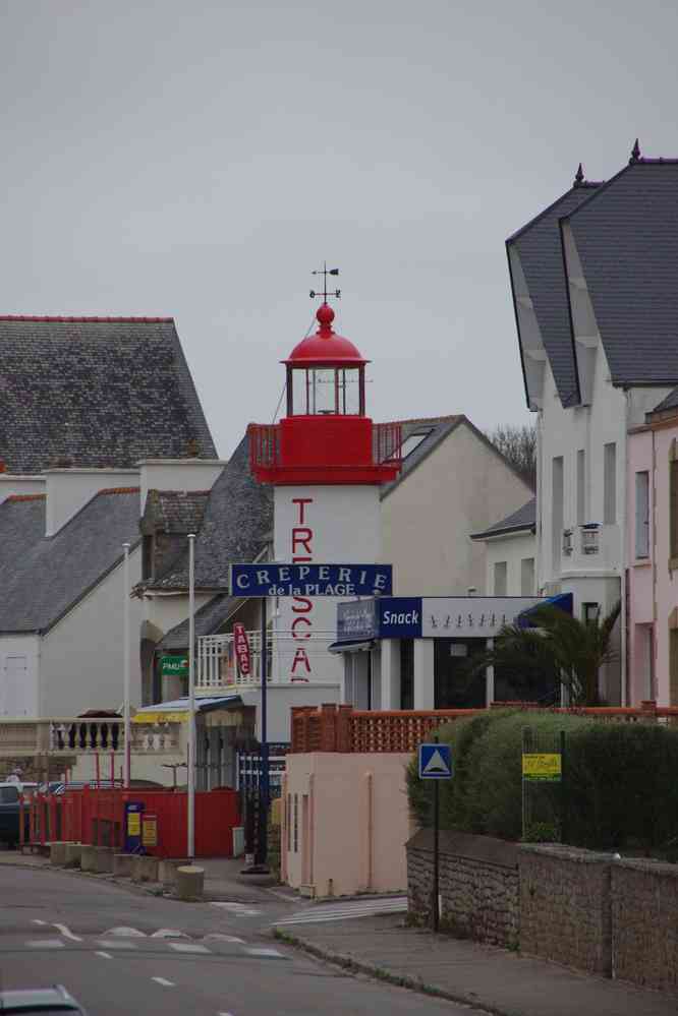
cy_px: 508
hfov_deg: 3.7
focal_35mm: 375
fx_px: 10593
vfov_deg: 5.5
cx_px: 339
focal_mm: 250
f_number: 10
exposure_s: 1/320
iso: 800
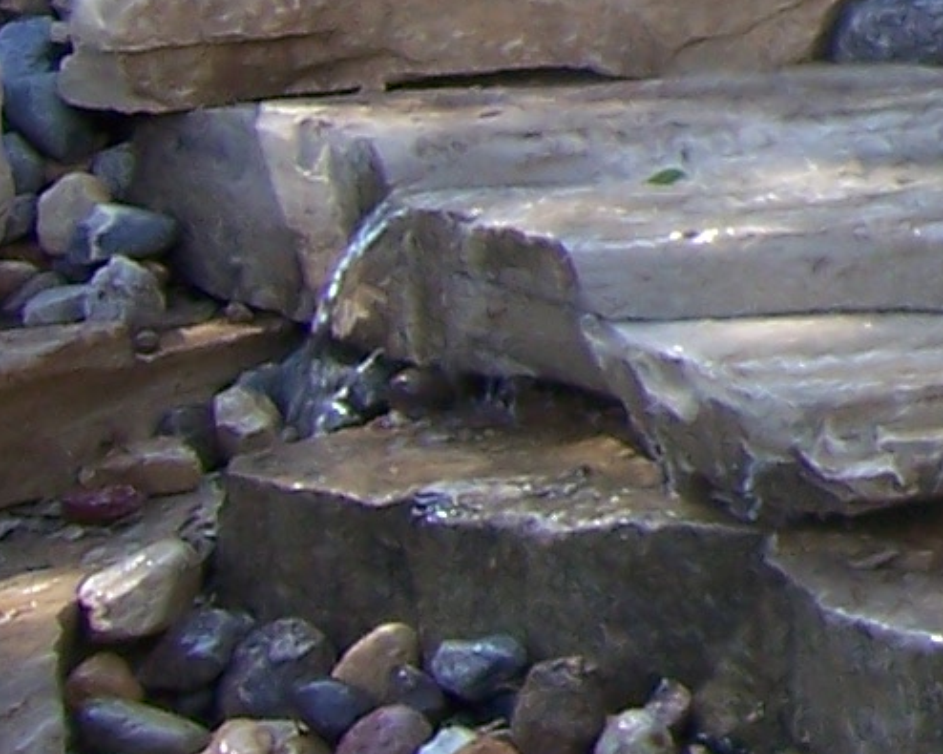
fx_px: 4688
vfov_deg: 8.7
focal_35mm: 168
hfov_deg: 9.8
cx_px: 2407
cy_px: -764
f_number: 3.4
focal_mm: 5.5
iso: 80
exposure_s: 1/250
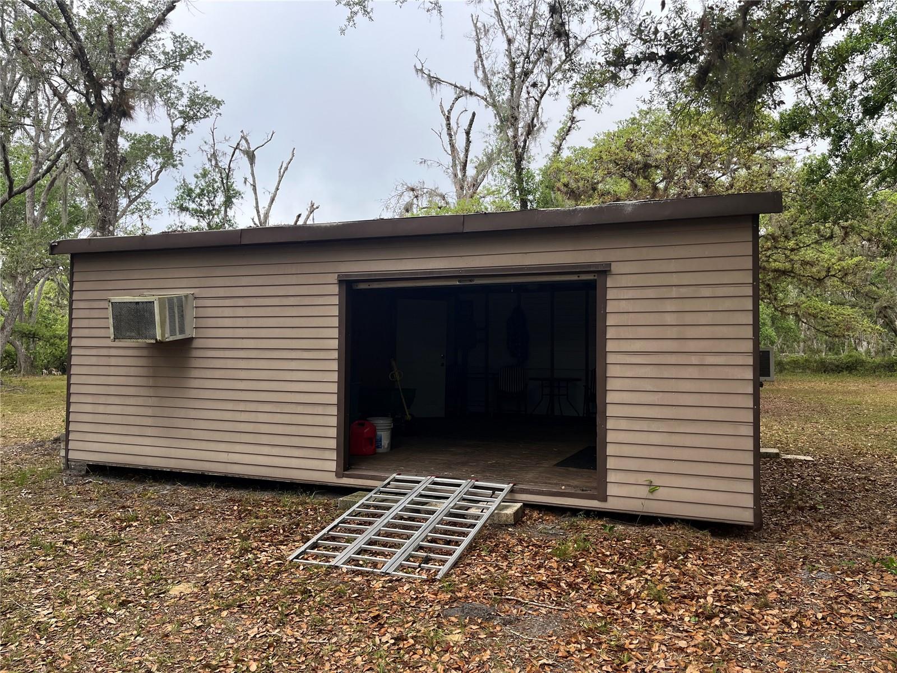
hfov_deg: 67.3
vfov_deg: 53.1
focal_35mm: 26
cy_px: 336
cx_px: 448
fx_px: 674
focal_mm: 5.1
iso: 50
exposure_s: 1/1536
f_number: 1.6
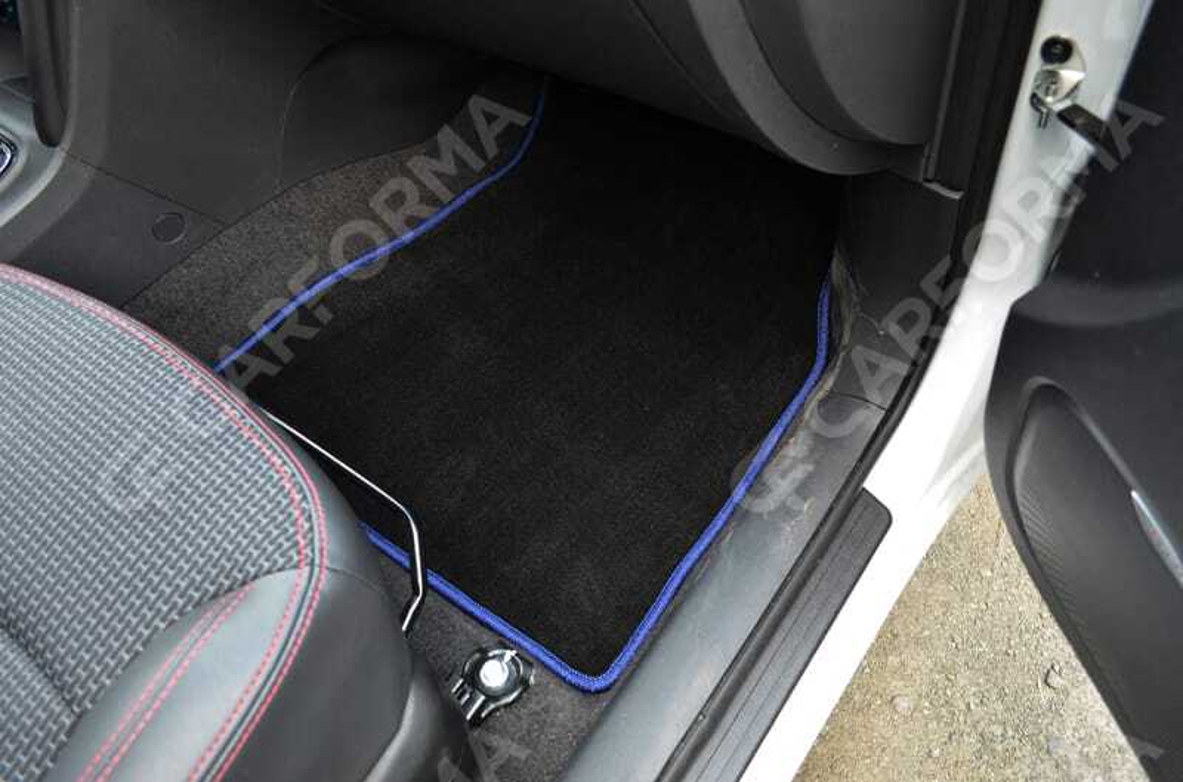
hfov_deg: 67.5
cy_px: 391
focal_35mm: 27
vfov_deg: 47.7
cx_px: 592
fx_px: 885
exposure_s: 1/60
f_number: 4
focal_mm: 18
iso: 800
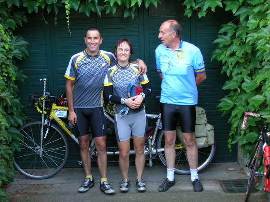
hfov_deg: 29.4
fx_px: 515
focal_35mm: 66
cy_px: 101
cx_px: 135
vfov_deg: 22.3
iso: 50
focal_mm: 11
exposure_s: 1/17
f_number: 3.8
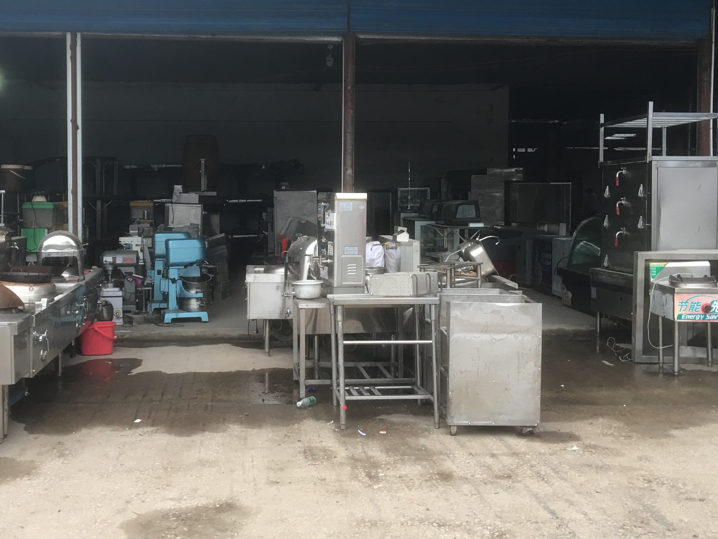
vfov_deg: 33.5
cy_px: 234
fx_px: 892
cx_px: 292
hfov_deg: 43.7
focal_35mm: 43
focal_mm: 4.15
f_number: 2.2
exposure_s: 1/33
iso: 32
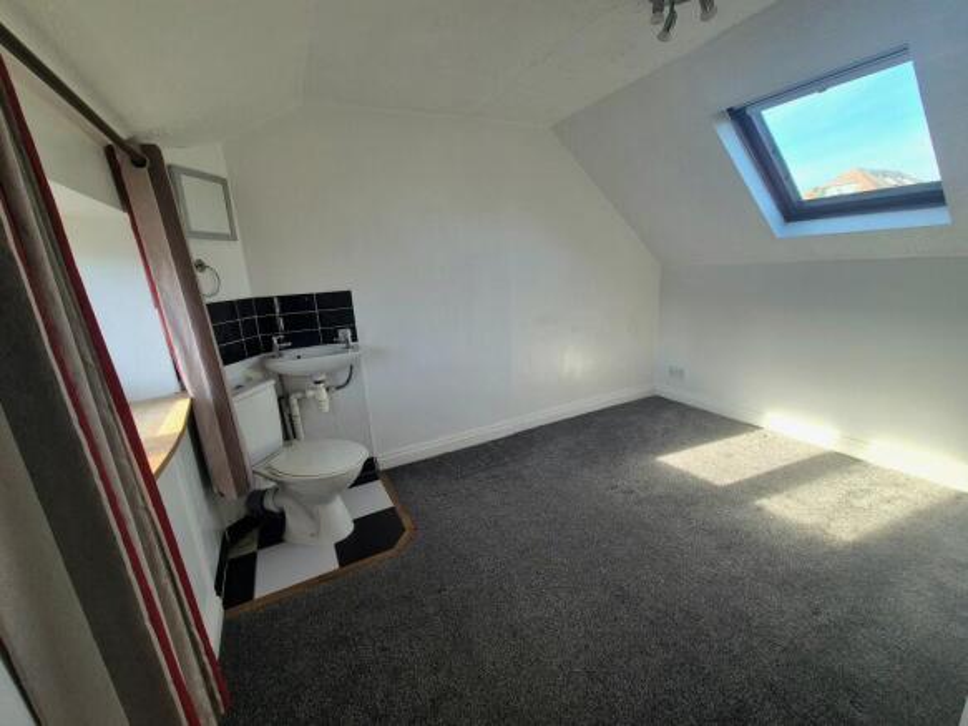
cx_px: 484
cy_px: 363
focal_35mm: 13
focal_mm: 2.2
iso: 50
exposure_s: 1/196
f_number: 2.2
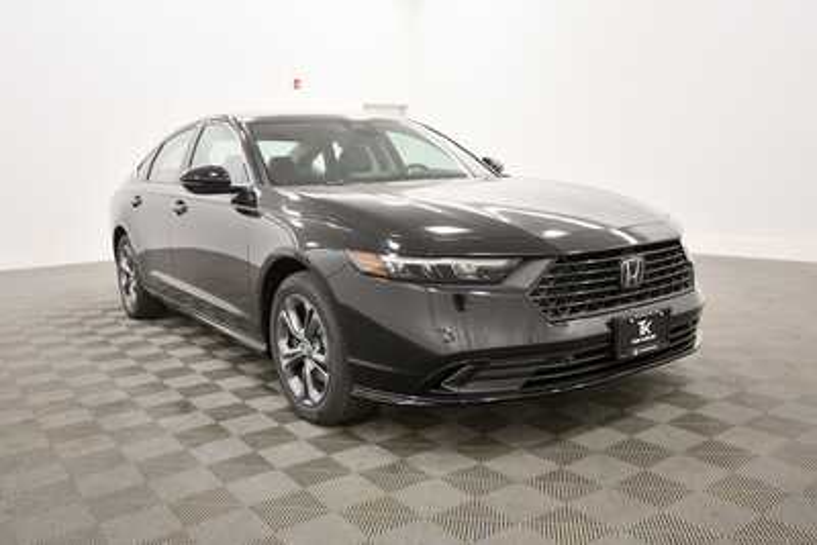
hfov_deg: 67.4
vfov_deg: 48.0
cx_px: 408
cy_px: 272
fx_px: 613
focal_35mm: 27
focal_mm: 18
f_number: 5.3
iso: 1250
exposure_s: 1/125
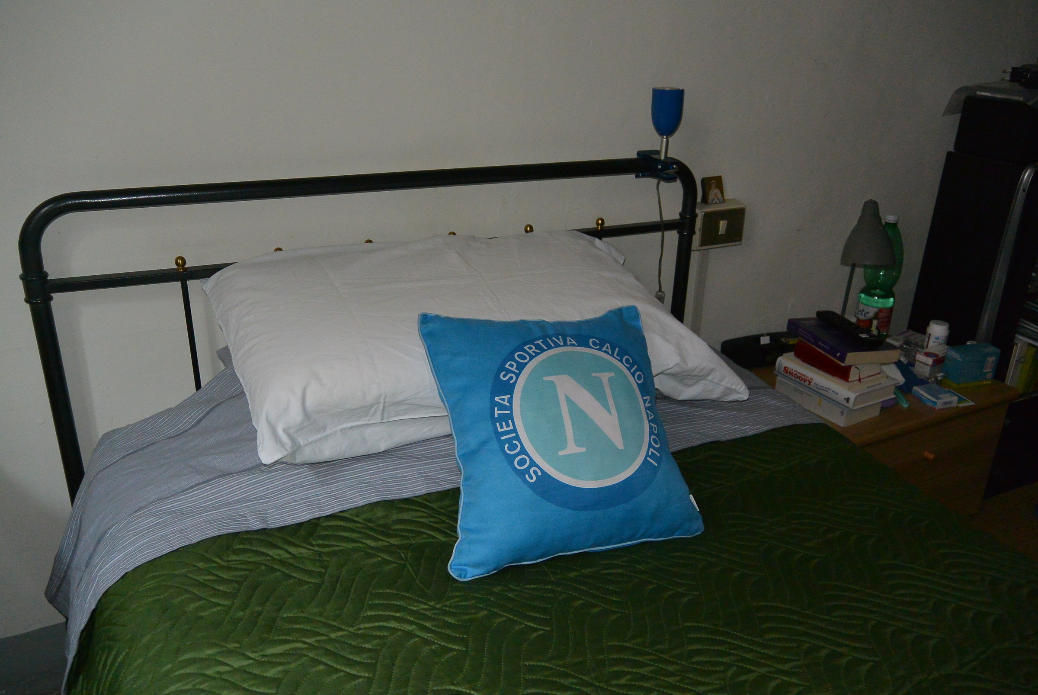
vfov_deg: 45.1
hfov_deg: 63.6
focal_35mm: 29
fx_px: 837
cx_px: 519
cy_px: 348
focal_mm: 11
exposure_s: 1/60
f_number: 3.5
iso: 800
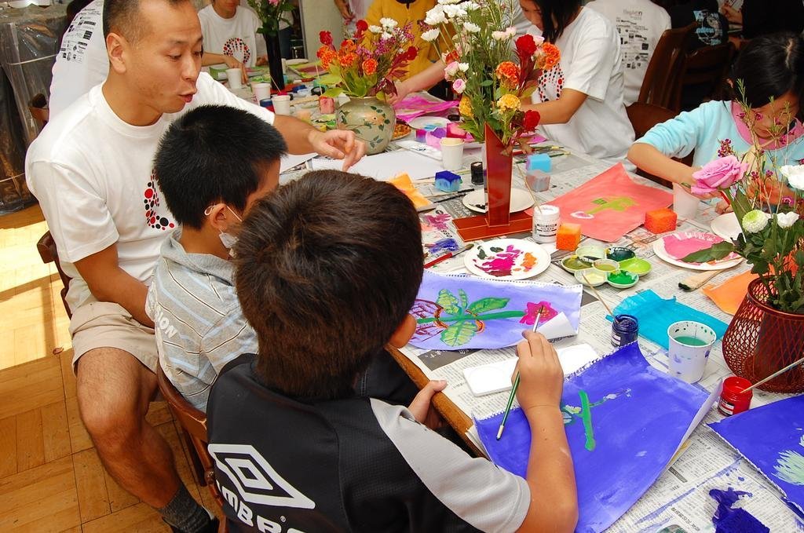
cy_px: 266
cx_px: 402
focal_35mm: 30
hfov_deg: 62.0
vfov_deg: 43.5
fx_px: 669
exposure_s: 1/125
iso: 200
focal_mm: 20
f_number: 7.1
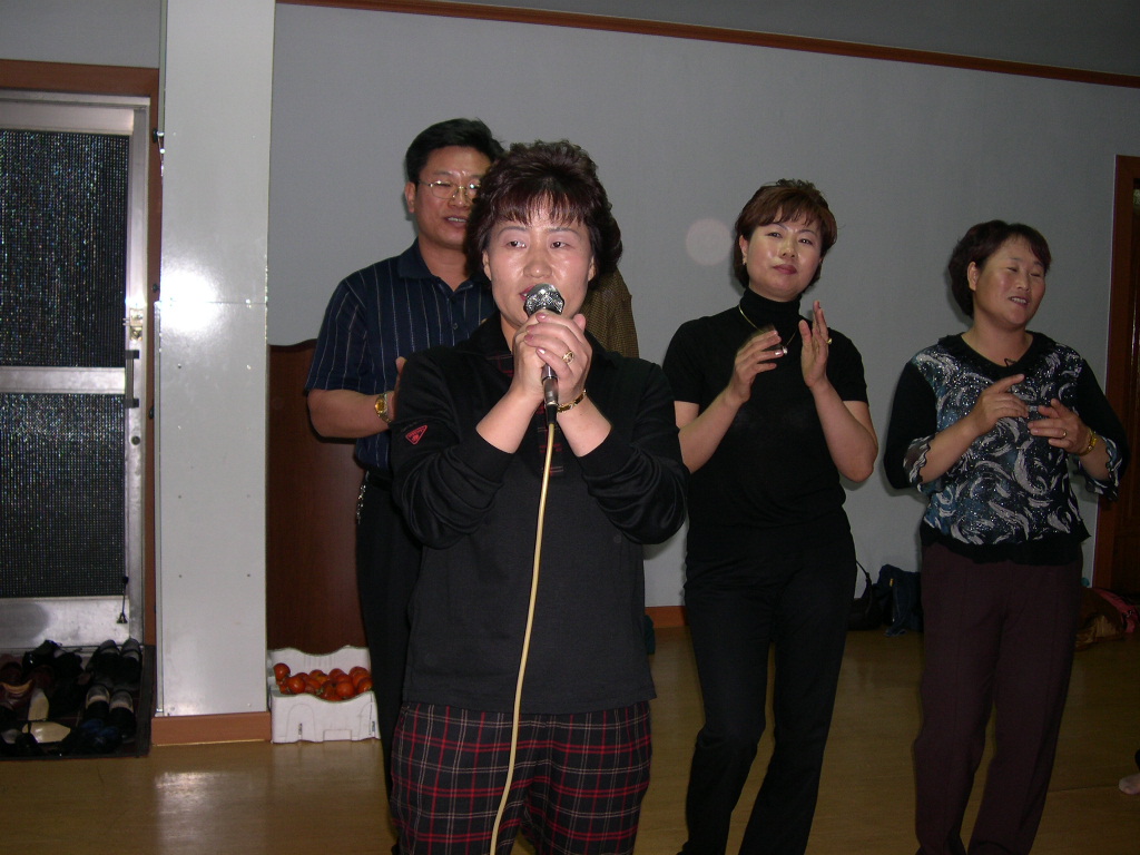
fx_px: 1251
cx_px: 570
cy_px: 428
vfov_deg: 37.7
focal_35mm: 38
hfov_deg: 49.0
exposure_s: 1/60
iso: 100
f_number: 2.8
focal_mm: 8
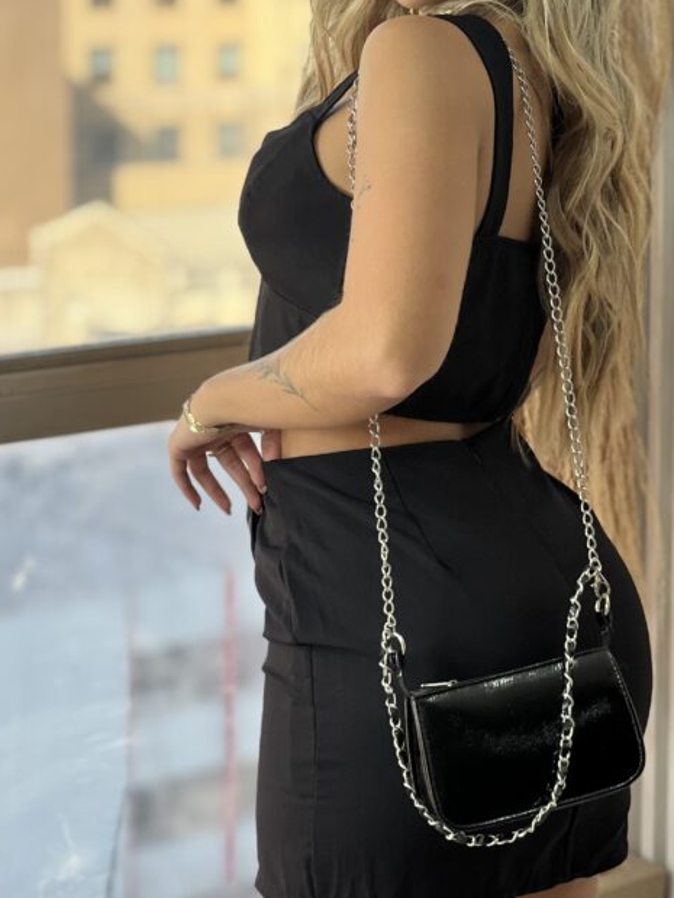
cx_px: 468
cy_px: 343
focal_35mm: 116
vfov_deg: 16.9
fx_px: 3008
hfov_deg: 12.8
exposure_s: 1/120
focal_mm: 9
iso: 64
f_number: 2.8
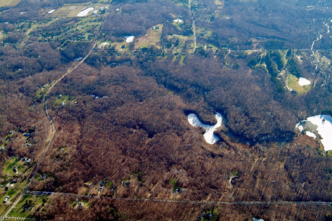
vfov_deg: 35.9
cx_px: 166
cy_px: 111
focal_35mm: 37
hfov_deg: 51.9
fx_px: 341
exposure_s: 1/350
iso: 200
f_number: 6.7
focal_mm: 24
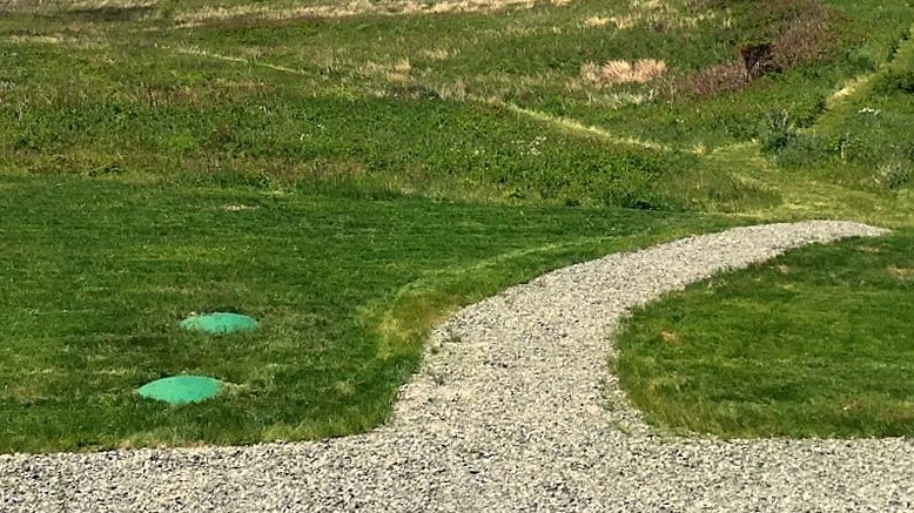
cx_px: 439
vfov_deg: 17.4
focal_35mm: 65
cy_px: -149
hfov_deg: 32.4
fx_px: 1575
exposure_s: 1/2326
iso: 32
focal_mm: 4.15
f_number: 2.2
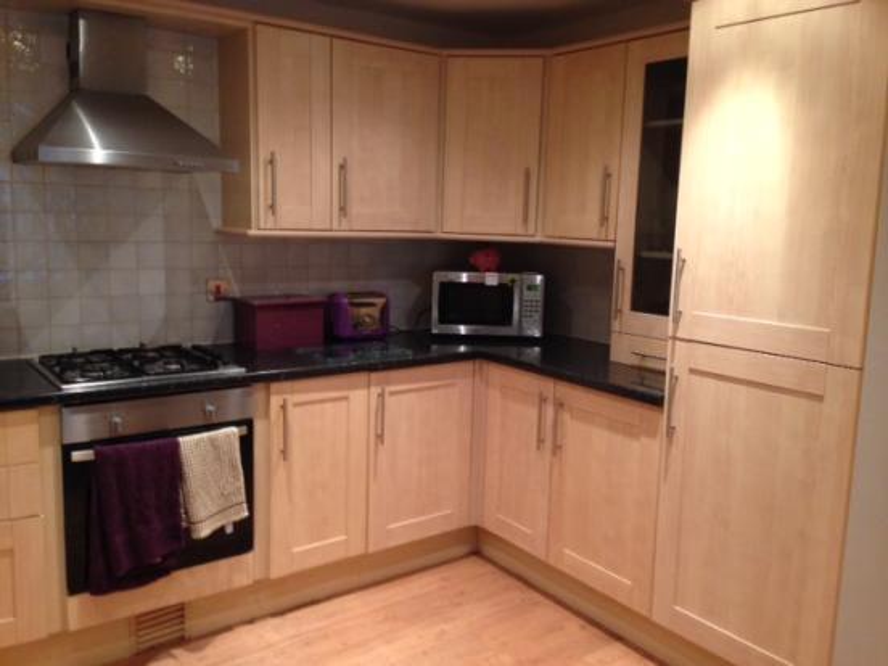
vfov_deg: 42.9
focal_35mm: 33
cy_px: 333
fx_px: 847
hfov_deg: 55.4
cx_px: 444
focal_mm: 4.12
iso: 160
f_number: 2.4
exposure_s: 1/20
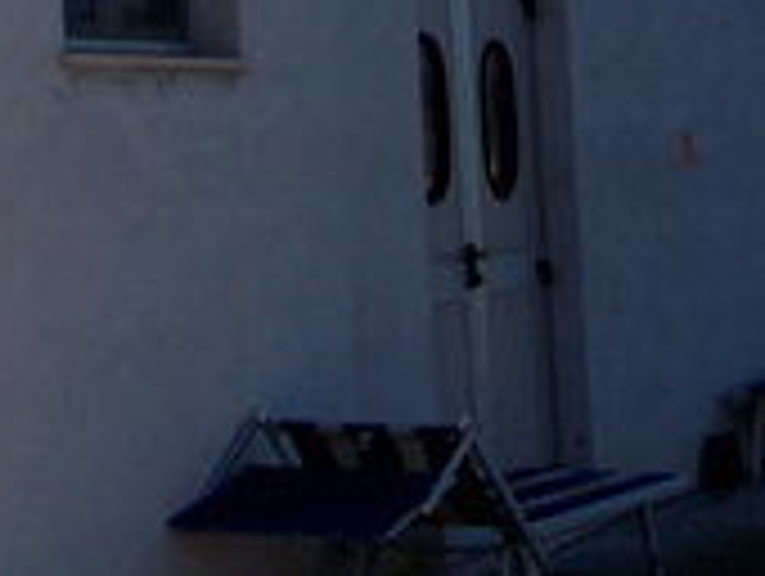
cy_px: 117
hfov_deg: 16.1
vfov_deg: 12.1
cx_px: 230
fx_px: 2700
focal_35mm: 122
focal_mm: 4.6
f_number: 8
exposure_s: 1/160
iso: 80
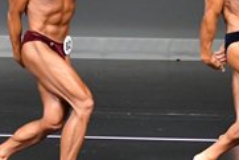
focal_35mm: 783
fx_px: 5202
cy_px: 12
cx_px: -88
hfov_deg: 2.6
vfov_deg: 1.8
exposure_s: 1/400
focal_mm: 122
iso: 5000
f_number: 5.6
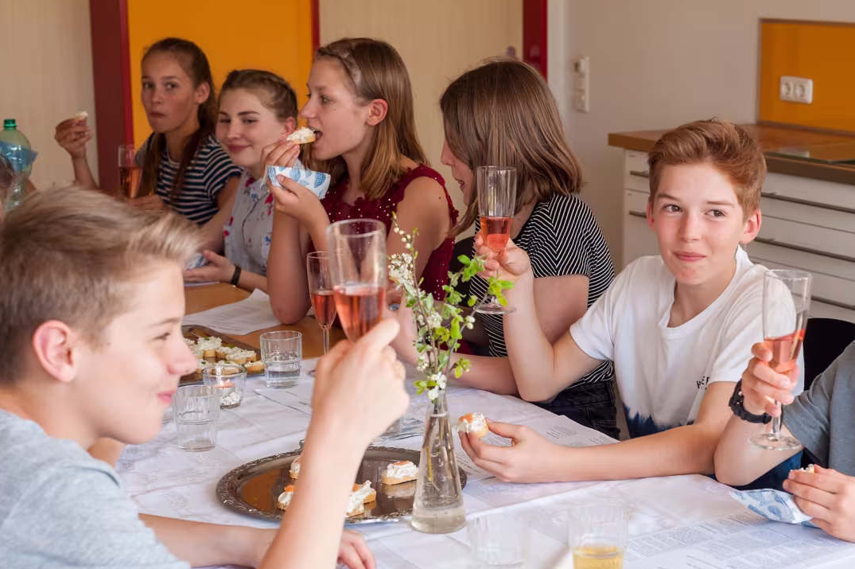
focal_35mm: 67
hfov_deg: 29.9
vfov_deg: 20.3
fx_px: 1590
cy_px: 303
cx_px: 553
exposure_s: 1/125
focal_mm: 50
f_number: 5.6
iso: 800
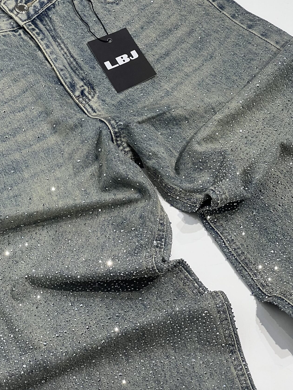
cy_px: 205
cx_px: 130
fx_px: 1320
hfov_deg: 12.7
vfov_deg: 16.8
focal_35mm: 117
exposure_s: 1/100
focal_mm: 9
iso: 40
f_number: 2.8
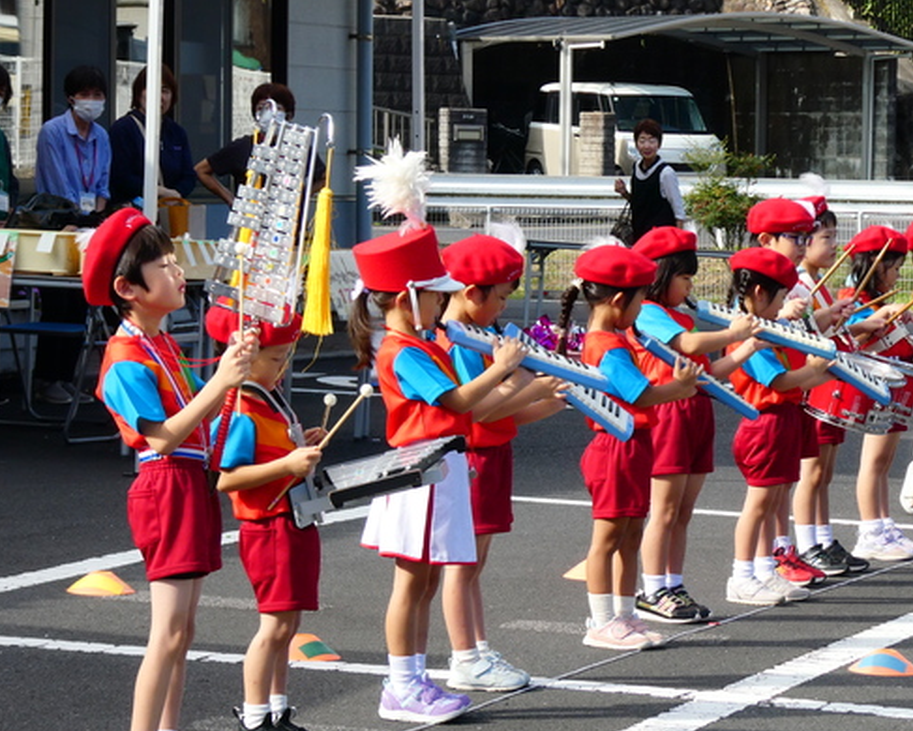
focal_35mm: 173
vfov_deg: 8.9
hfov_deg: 11.1
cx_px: 581
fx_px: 4677
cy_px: 429
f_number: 5.3
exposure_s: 1/250
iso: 80
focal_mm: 24.2
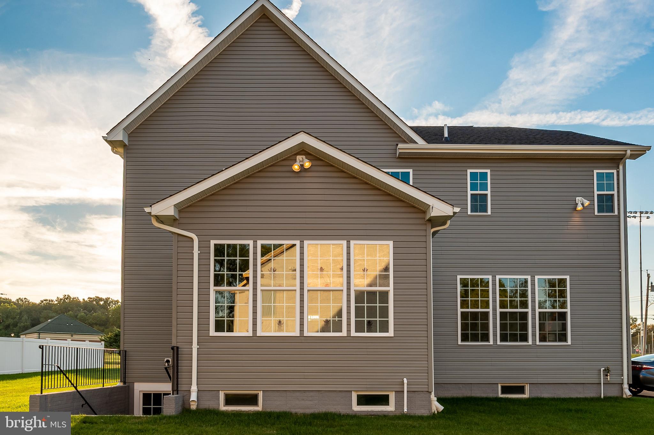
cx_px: 327
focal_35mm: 20
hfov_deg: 85.4
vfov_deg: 63.2
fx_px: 354
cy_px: 218
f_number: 16
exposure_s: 1/320
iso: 320
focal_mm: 19.5
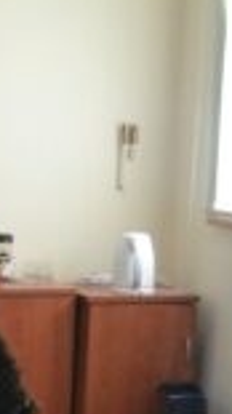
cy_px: 457
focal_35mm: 202
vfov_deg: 10.5
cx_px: -539
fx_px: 2213
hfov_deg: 5.5
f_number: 4.2
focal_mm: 26
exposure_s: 1/25
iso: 400
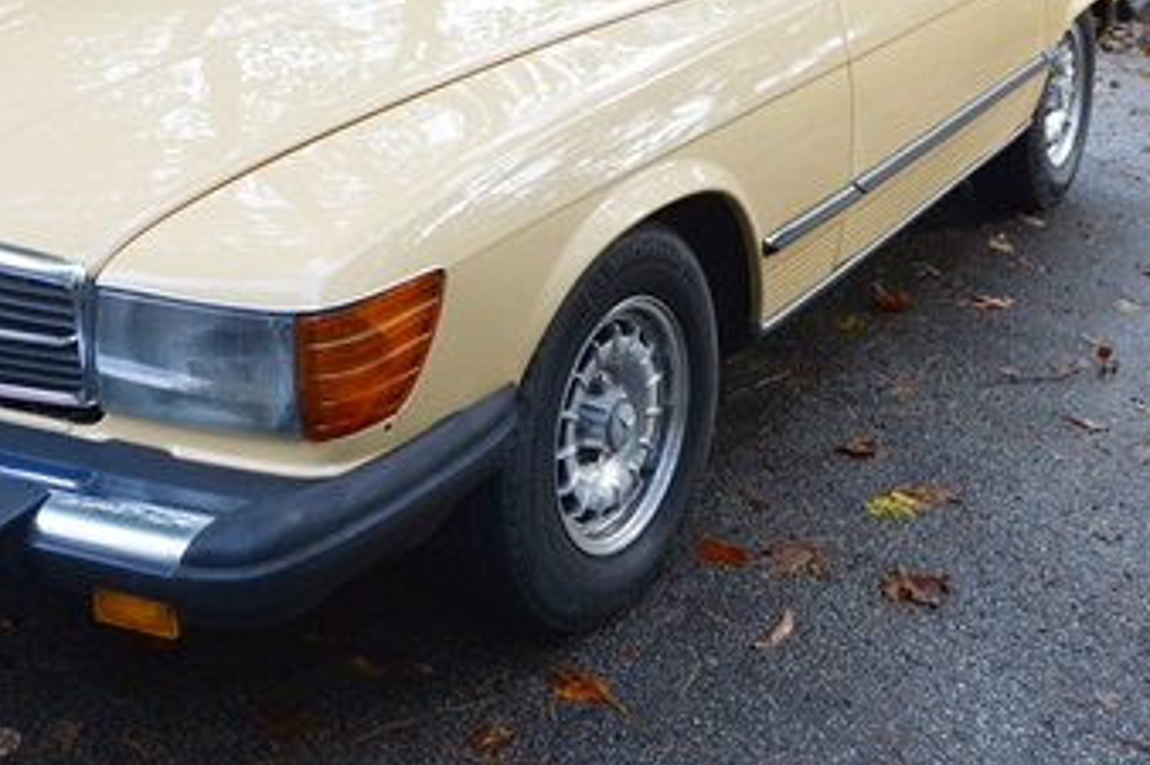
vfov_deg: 27.6
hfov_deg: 41.0
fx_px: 1533
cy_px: 173
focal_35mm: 48
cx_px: 473
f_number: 5.6
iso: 320
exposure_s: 1/125
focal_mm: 18
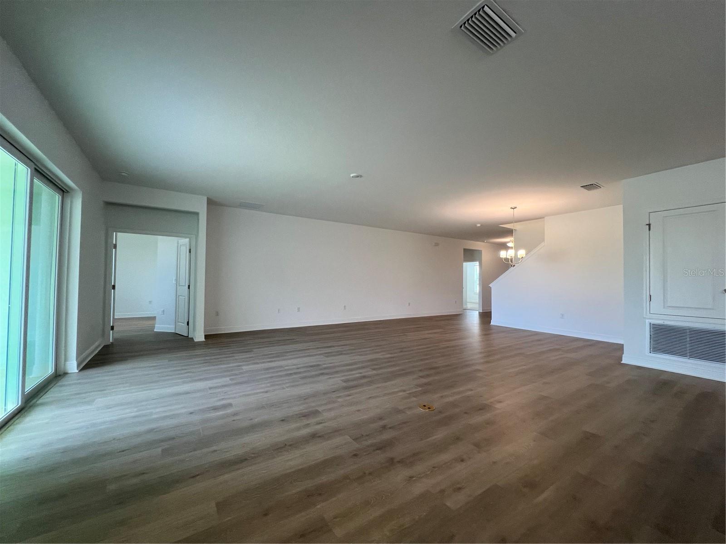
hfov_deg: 106.2
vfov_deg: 89.9
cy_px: 272
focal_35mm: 13
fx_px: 273
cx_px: 363
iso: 160
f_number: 1.8
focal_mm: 1.57
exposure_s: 1/120
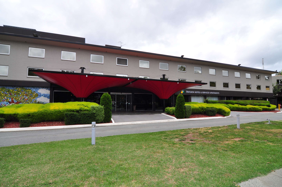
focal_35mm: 16
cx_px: 141
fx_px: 129
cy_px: 94
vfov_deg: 71.9
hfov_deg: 95.1
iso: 200
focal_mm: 11
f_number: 11
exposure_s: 1/200
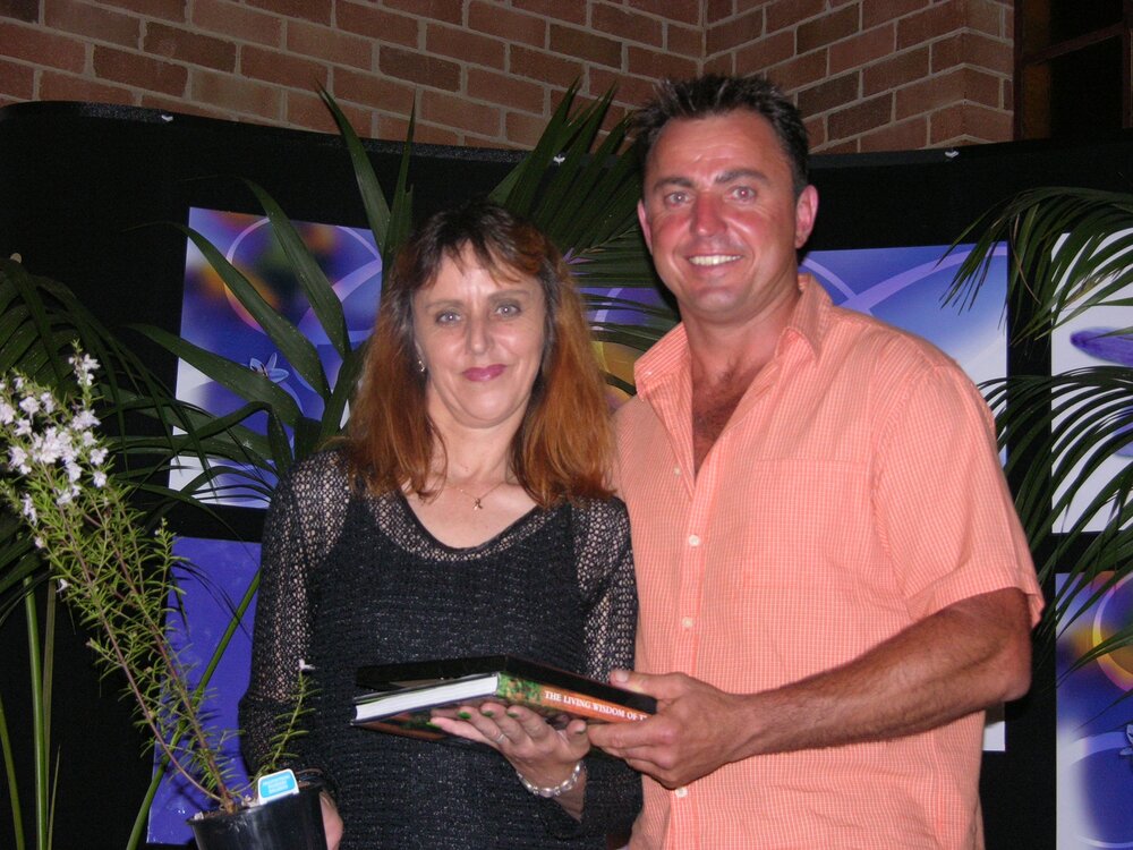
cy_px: 425
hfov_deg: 22.3
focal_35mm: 88
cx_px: 566
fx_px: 2880
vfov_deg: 16.8
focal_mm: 22.3
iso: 200
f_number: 3.5
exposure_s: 1/120
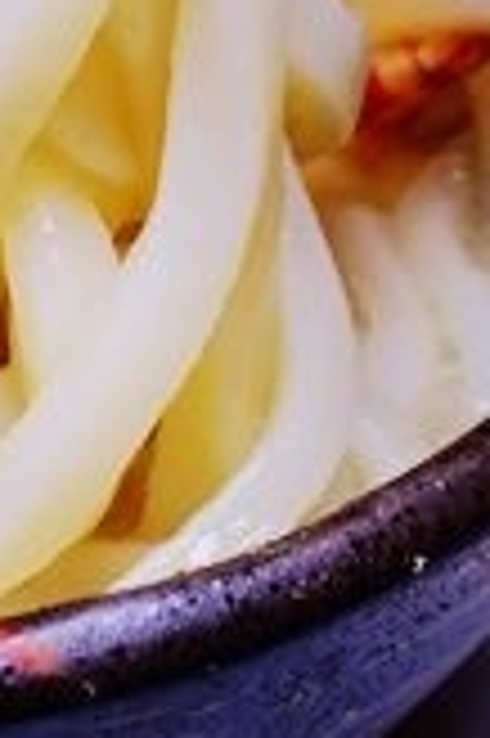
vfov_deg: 15.7
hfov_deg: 10.7
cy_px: -83
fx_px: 2598
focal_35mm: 127
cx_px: 9
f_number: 4
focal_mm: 11.81
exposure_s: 1/80
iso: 125
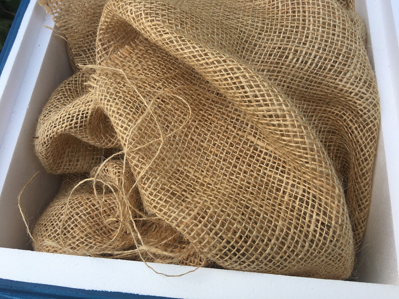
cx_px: 200
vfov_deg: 48.2
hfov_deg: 61.7
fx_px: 334
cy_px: 150
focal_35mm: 29
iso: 25
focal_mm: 4.15
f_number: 2.2
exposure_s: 1/174
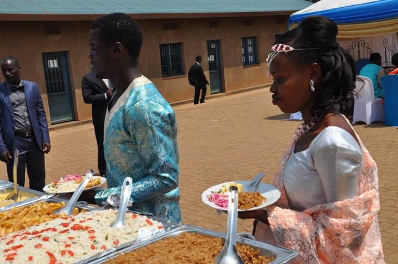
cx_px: 199
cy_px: 132
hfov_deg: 43.7
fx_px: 497
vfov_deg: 29.8
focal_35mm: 45
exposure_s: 1/800
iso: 500
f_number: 14
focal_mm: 30
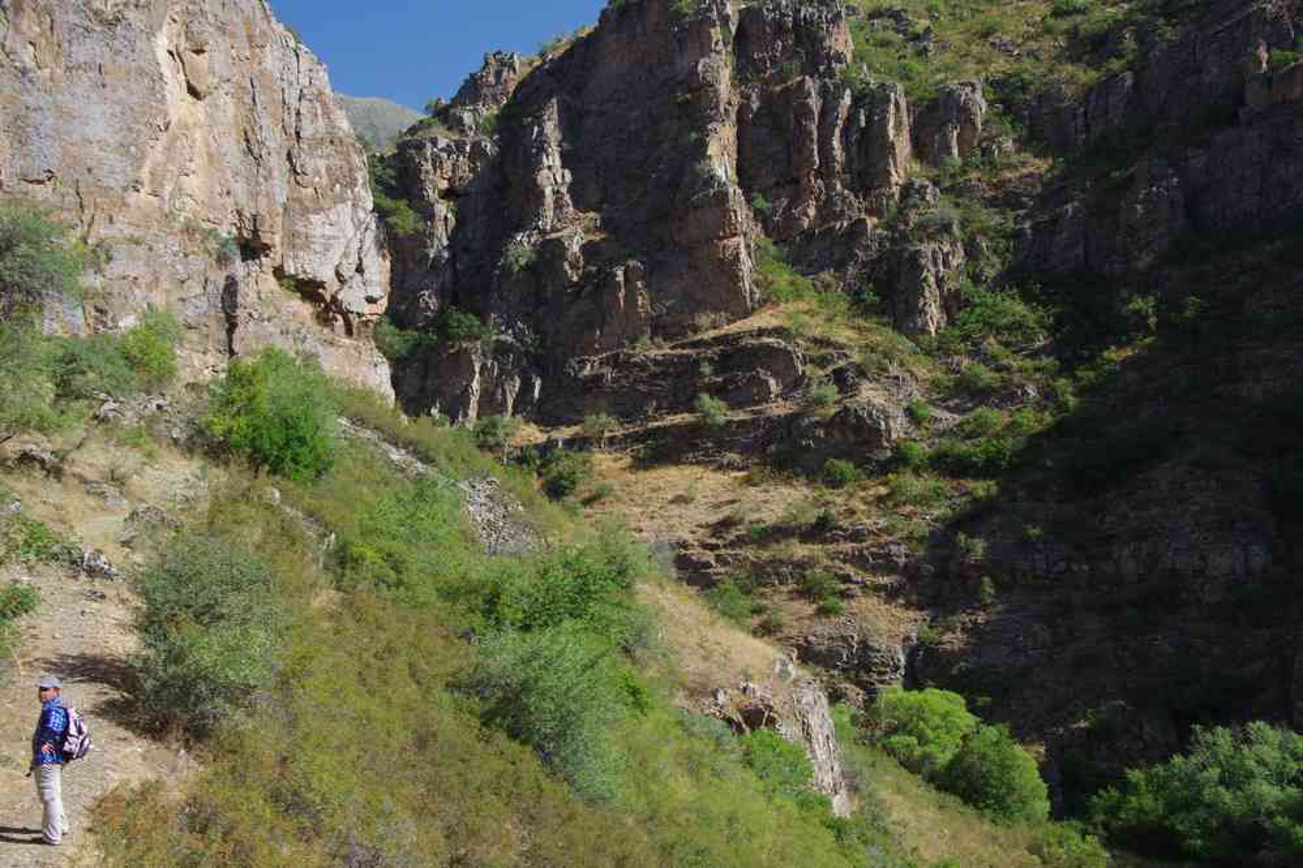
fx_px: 1556
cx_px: 652
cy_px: 434
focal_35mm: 43
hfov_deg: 45.4
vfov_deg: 31.2
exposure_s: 1/60
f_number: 10
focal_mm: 29.4
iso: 200
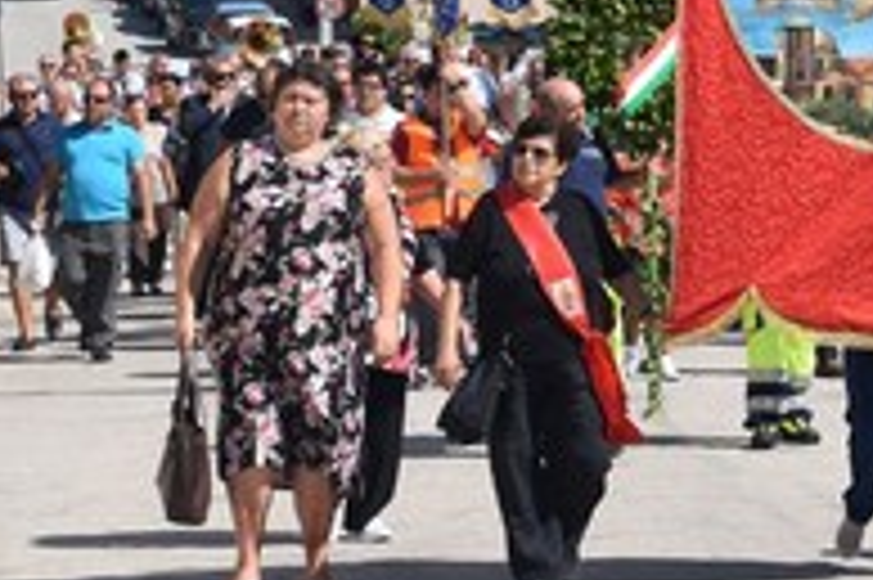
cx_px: 756
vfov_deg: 7.1
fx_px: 4676
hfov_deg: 10.6
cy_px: 173
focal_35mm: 193
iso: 320
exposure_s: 1/500
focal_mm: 50
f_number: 11
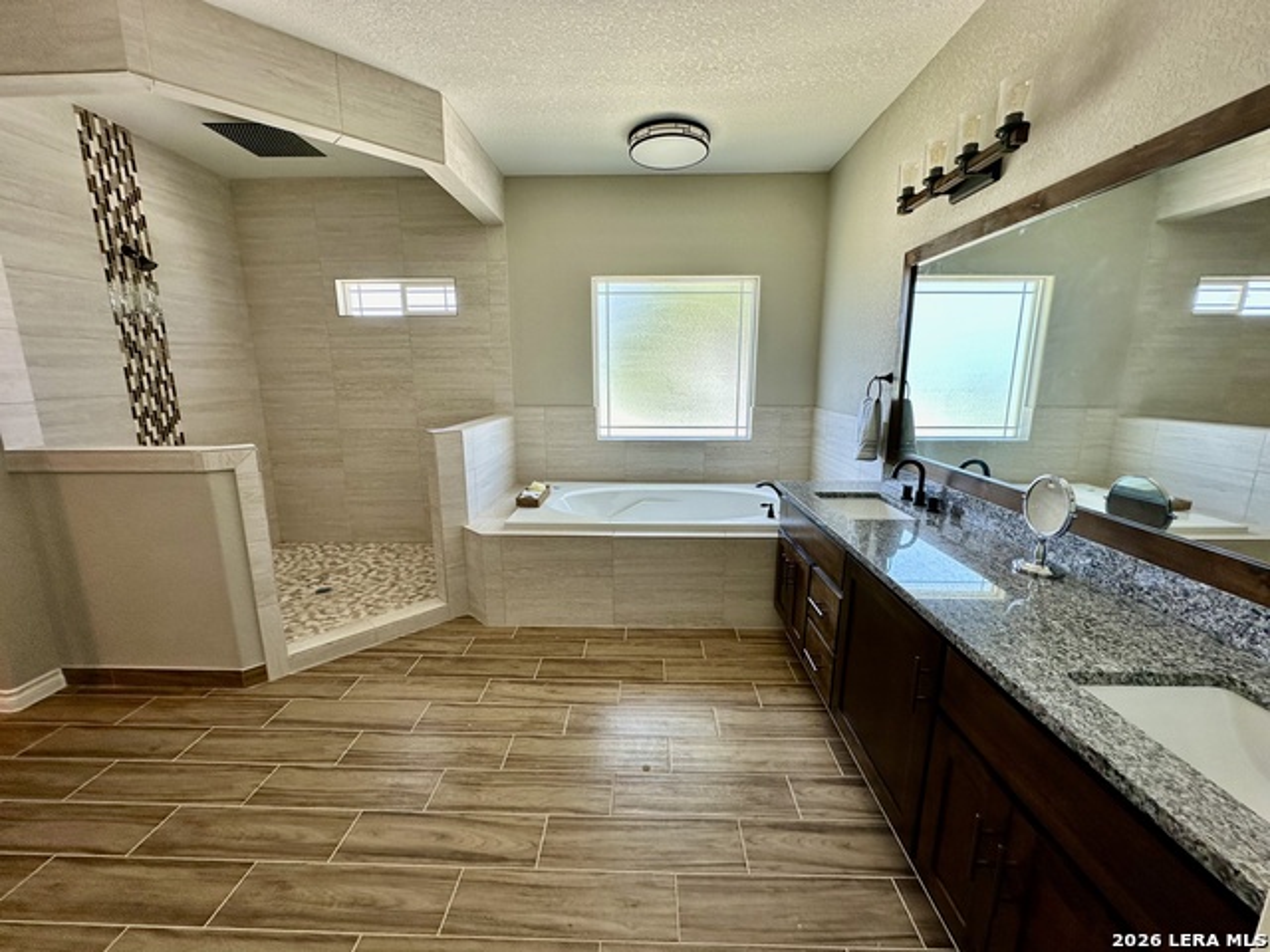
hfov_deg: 102.1
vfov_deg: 85.7
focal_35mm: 14
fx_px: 514
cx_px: 635
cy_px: 476
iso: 80
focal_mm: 2.22
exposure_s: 1/120
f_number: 2.2
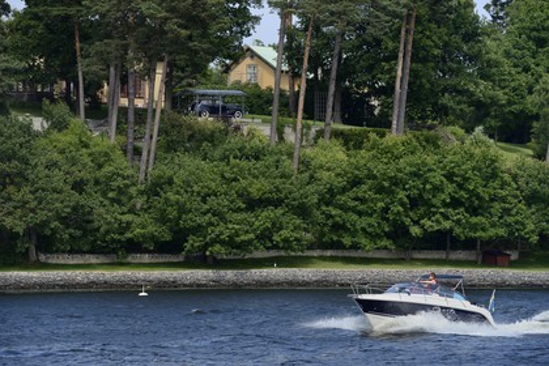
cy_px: 183
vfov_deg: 8.1
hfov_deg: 12.1
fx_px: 2592
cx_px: 274
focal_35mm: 170
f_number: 8
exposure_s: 1/320
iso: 200
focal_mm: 170
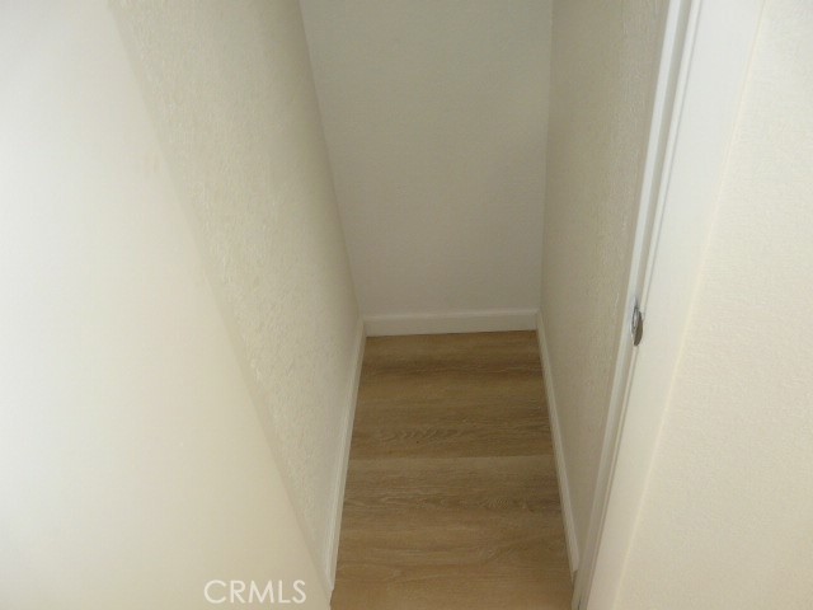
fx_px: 658
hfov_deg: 63.4
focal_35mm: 28
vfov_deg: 49.7
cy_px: 305
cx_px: 406
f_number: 2.8
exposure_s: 1/30
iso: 100
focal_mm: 4.6
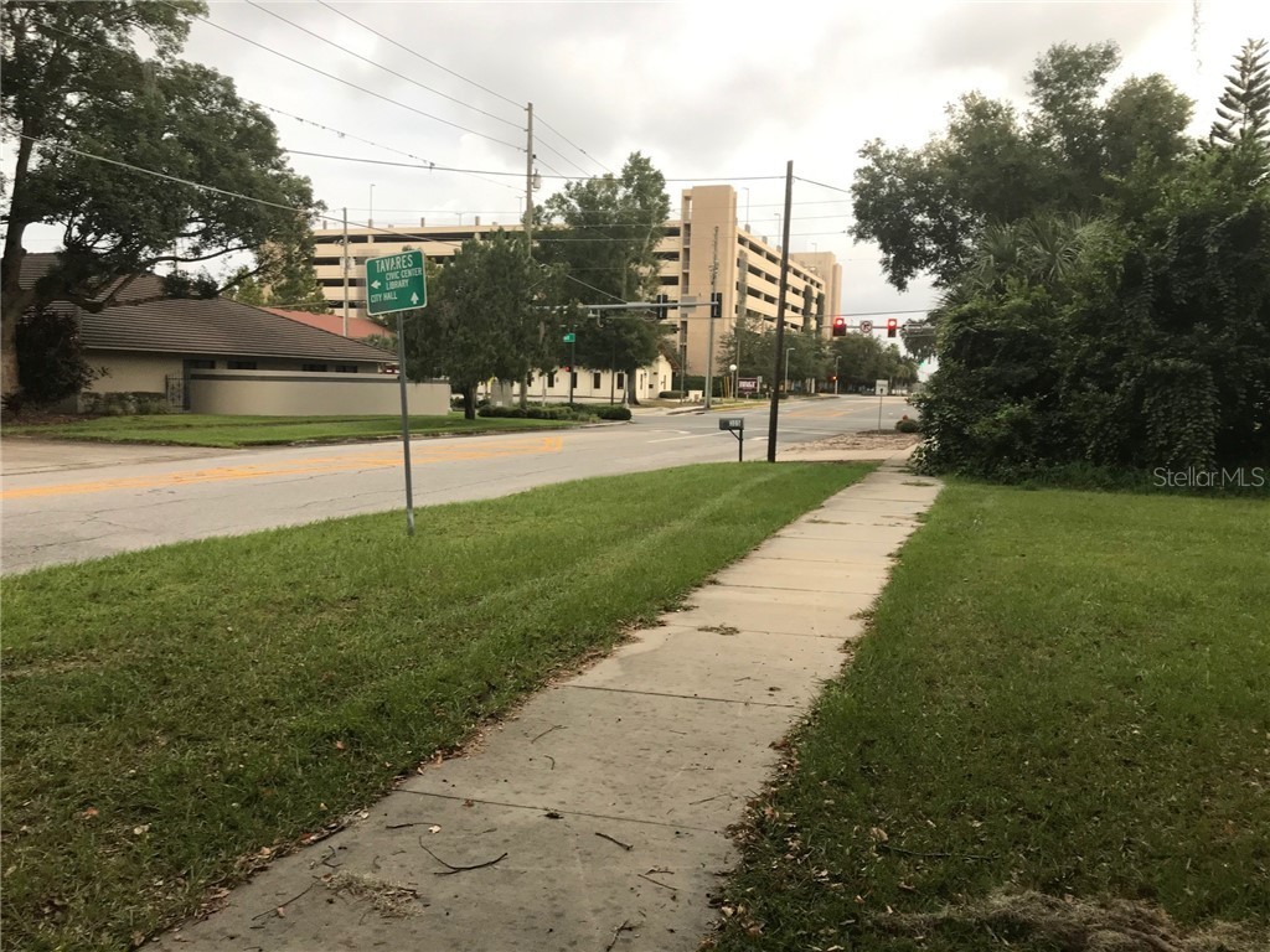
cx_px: 635
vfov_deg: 49.7
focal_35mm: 28
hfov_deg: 63.4
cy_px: 476
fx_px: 1027
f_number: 1.8
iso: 40
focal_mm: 3.99
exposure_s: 1/120
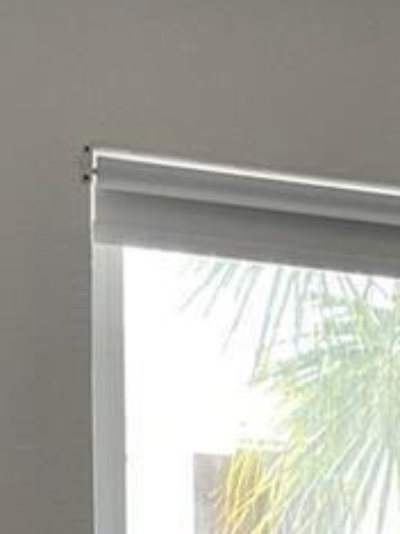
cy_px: 1161
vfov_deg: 12.5
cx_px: 511
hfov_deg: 10.9
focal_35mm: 133
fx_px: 2051
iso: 64
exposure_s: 1/60
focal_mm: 4.2
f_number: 1.6
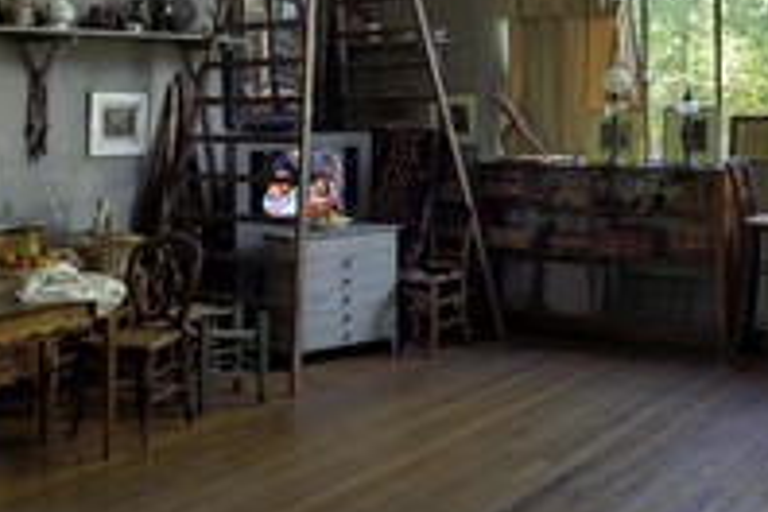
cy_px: 47
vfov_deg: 25.6
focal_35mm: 51
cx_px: 582
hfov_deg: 37.8
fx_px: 1088
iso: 800
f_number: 7.1
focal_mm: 24
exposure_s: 1/50
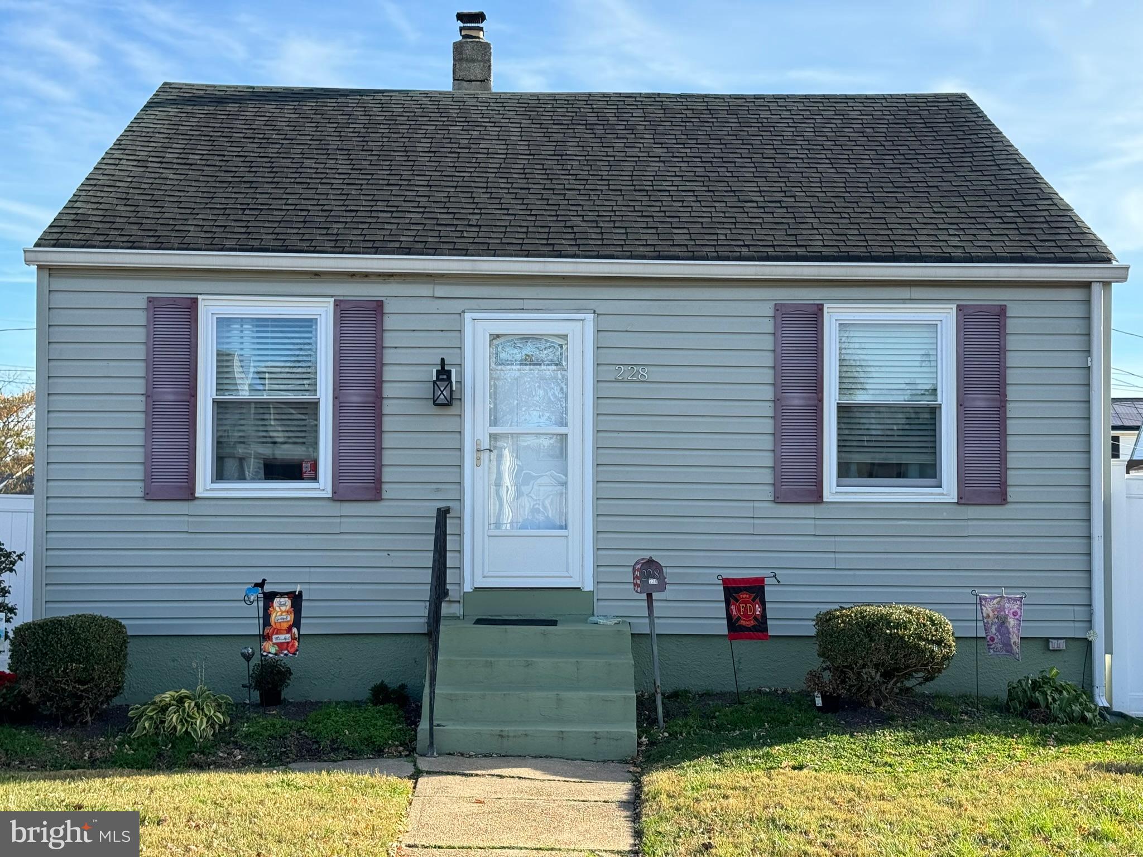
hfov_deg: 39.7
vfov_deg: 30.3
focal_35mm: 48
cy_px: 428
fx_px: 1585
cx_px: 572
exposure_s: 1/1011
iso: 64
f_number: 1.78
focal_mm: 6.76
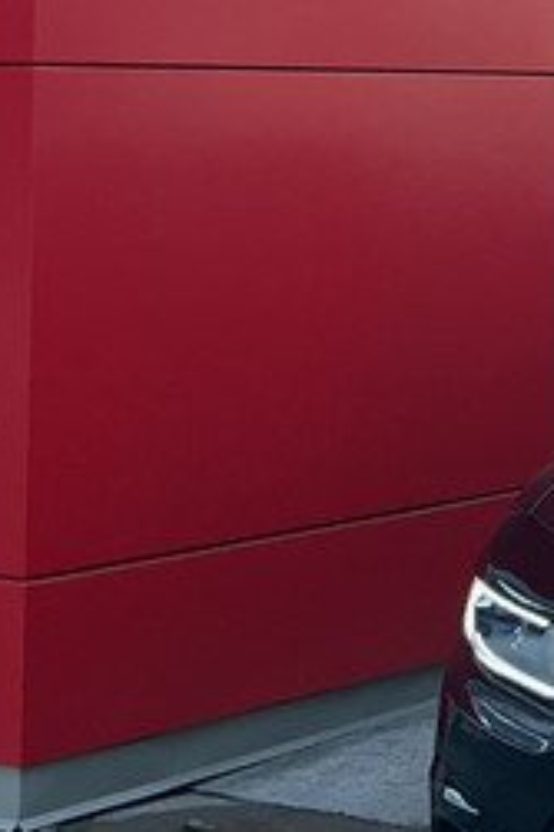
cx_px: 1068
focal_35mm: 123
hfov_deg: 10.3
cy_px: 53
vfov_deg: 16.4
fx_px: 2843
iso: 25
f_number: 1.8
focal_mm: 3
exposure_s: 1/620
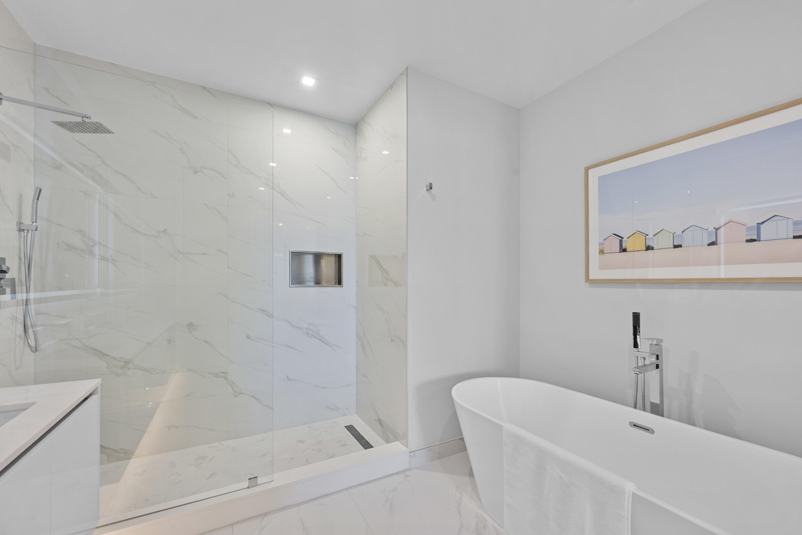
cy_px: 268
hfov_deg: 104.3
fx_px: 312
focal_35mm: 14
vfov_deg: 81.2
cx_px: 401
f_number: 8
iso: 500
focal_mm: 14
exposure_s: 1/8
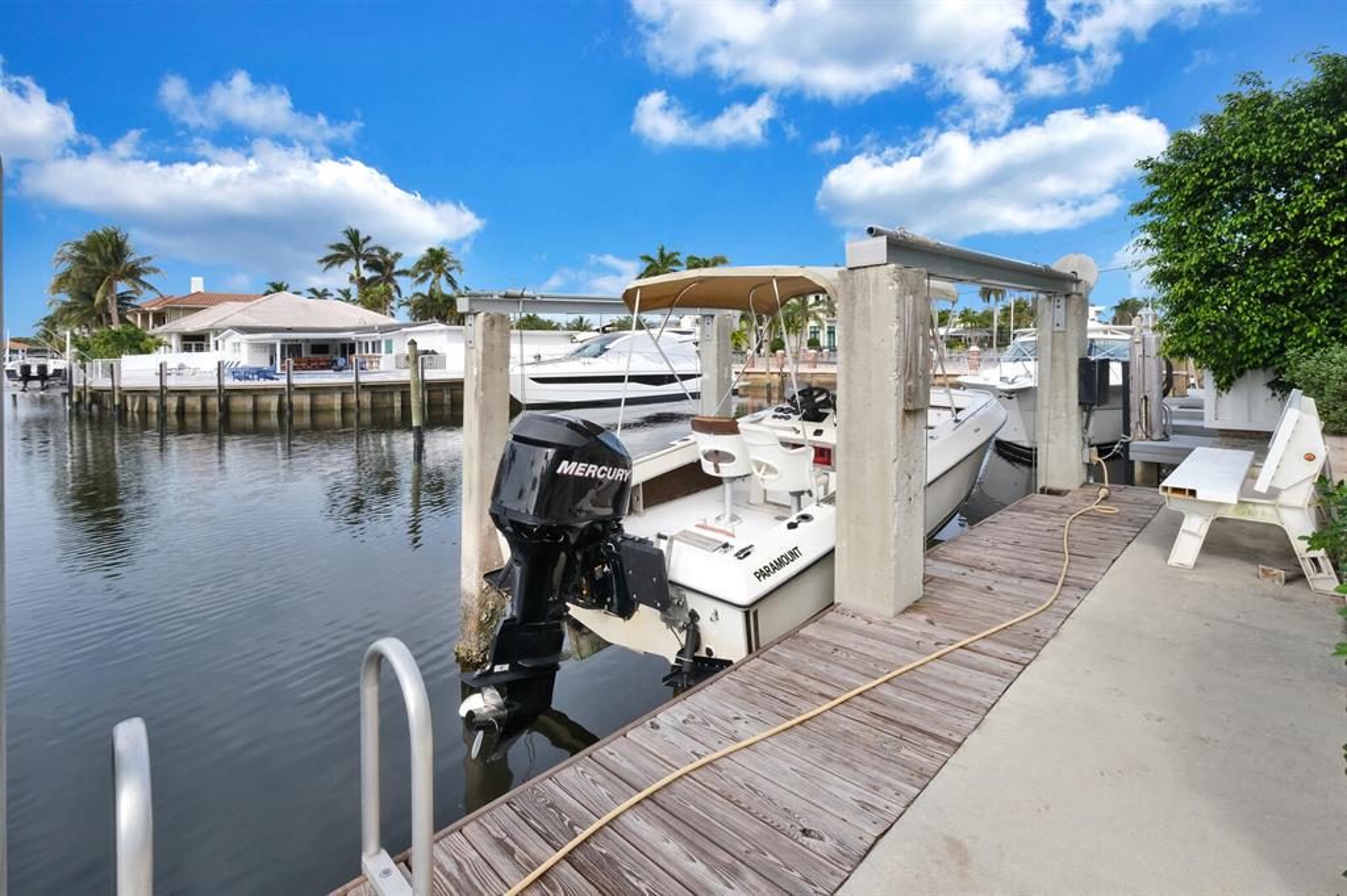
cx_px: 674
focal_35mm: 15
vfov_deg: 77.3
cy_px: 448
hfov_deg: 100.4
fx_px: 561
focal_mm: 10
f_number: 11
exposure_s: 1/160
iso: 320
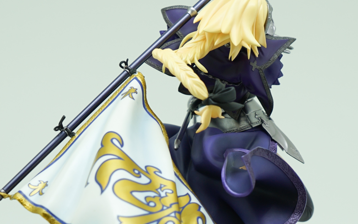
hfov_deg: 11.4
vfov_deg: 7.2
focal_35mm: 183
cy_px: 182
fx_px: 1786
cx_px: 198
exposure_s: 1/80
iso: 125
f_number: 5.6
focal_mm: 70
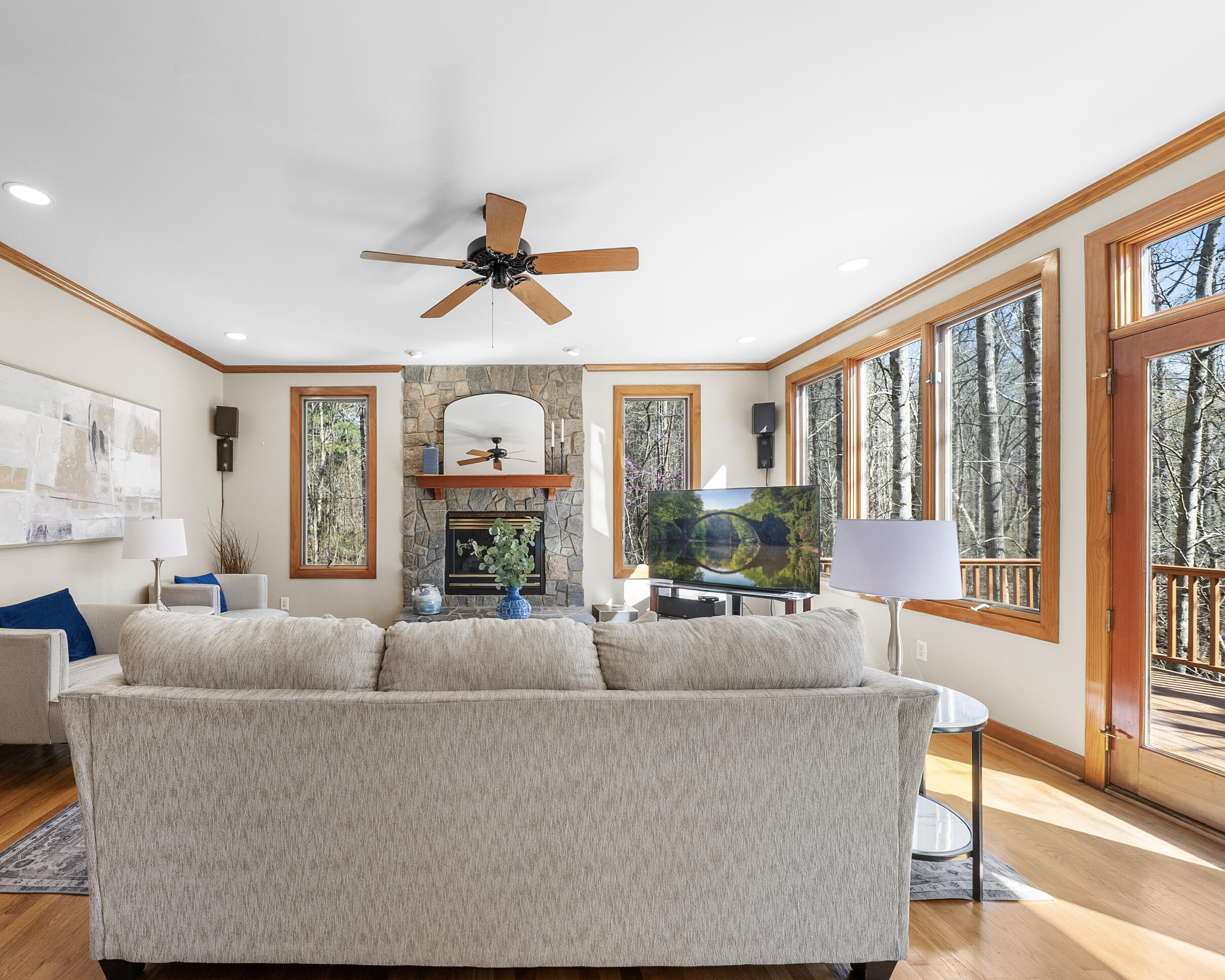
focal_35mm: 14
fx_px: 508
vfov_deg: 88.0
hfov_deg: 99.4
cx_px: 493
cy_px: 505
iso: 800
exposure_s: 1/25
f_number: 7.1
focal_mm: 12
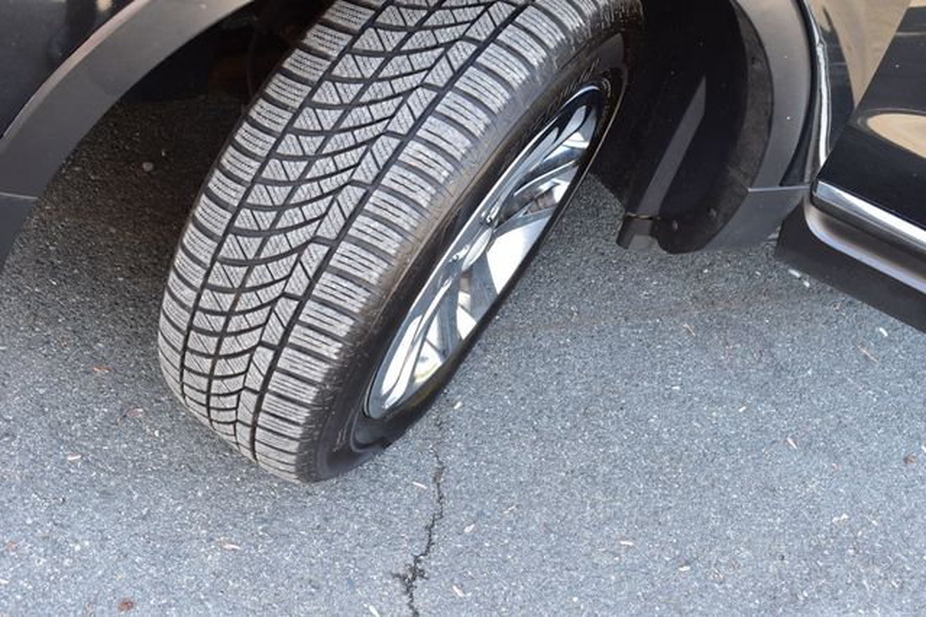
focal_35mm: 44
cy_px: 308
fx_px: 1118
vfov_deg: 30.8
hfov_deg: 45.0
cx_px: 463
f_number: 8
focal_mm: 29
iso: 400
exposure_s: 1/50
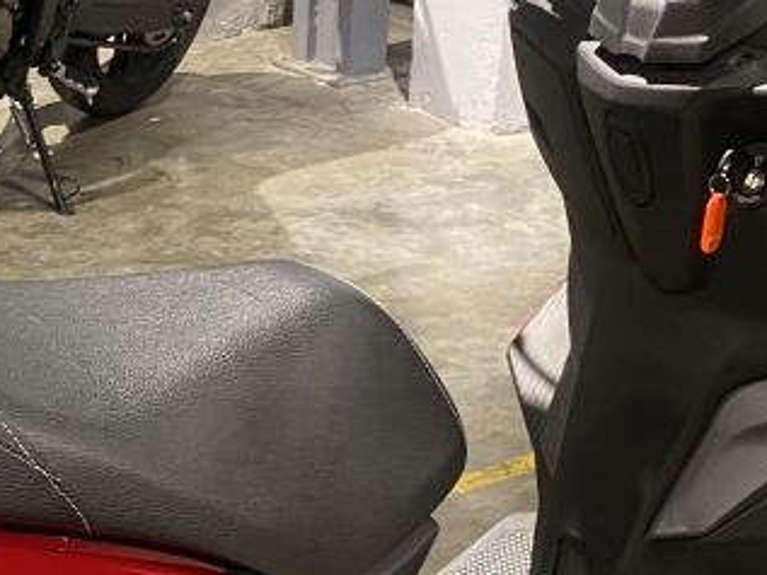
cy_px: 436
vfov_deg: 16.9
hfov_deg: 22.2
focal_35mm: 87
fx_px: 1928
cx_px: 165
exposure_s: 1/50
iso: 250
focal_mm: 4.25
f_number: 1.8
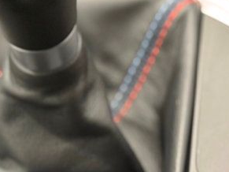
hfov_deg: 11.5
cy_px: -55
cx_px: -14
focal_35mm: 169
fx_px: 1118
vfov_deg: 8.6
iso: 320
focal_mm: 6.76
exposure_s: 1/40
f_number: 1.78
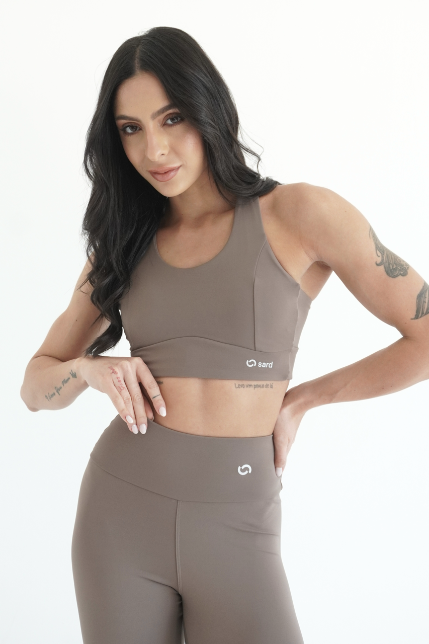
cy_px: 322
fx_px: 778
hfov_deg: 30.8
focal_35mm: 44
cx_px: 214
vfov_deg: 45.0
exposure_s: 1/160
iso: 800
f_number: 5.6
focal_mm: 29
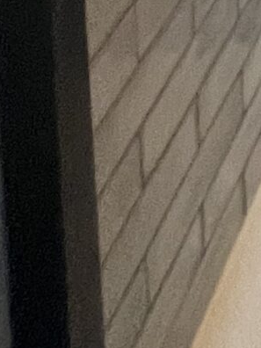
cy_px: -652
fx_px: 844
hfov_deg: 10.4
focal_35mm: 84
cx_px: 838
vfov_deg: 12.1
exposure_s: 1/50
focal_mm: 1.57
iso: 160
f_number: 1.8
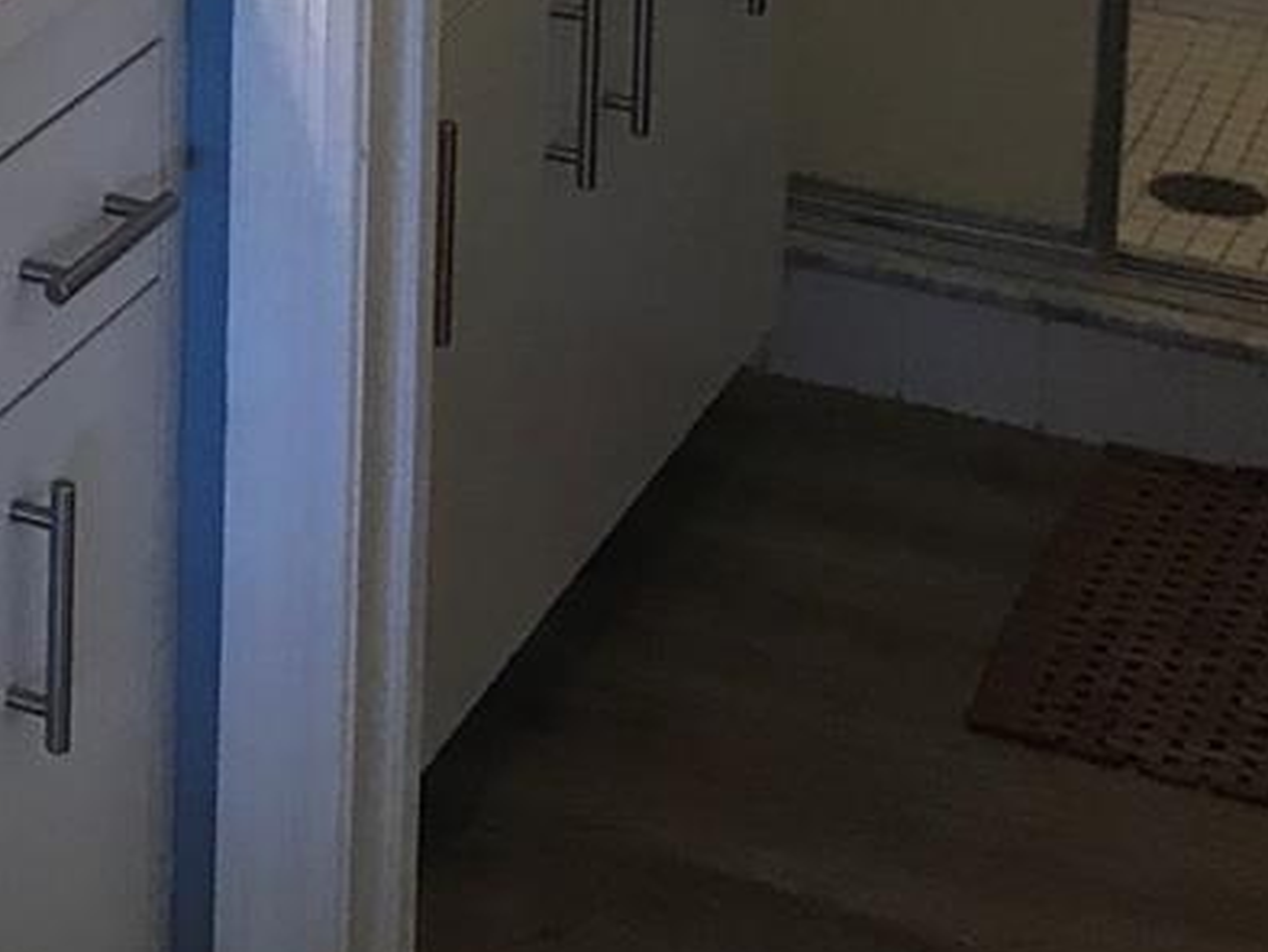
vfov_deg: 11.9
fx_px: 4177
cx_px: -313
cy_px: -836
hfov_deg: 16.4
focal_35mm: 114
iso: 25
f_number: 1.8
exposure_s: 1/30
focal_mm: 3.99
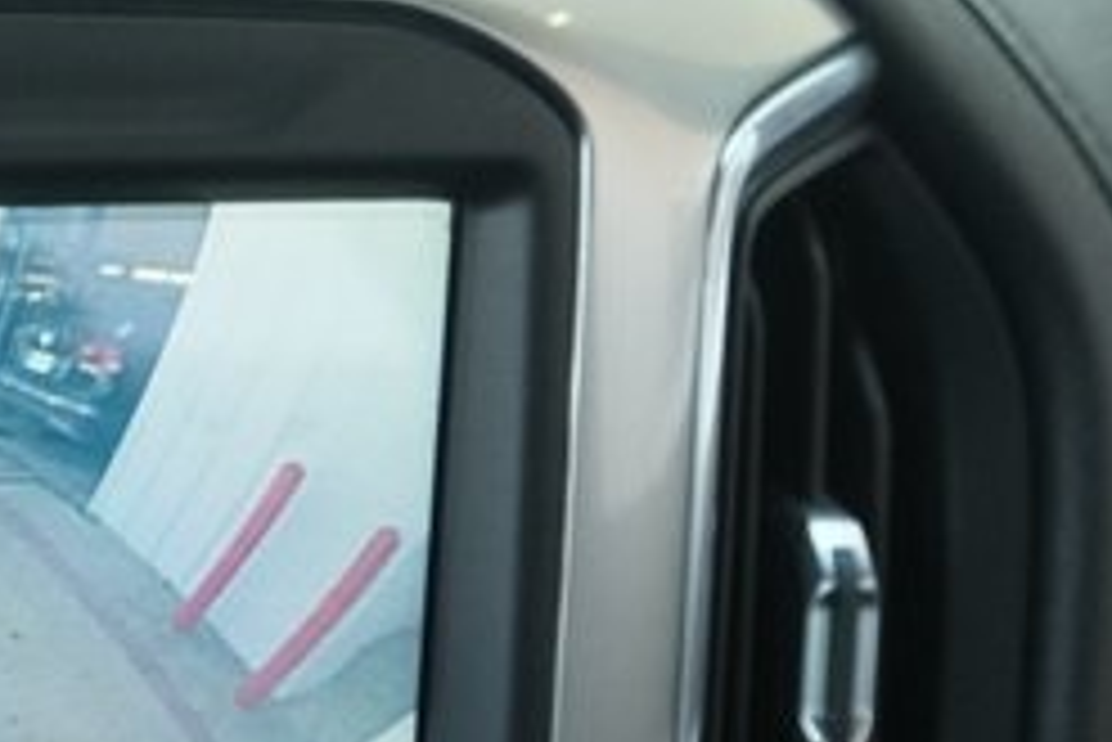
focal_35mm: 149
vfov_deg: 9.2
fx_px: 4605
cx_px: -342
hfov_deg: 13.3
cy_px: 735
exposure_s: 1/200
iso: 2500
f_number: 5
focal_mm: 24.3
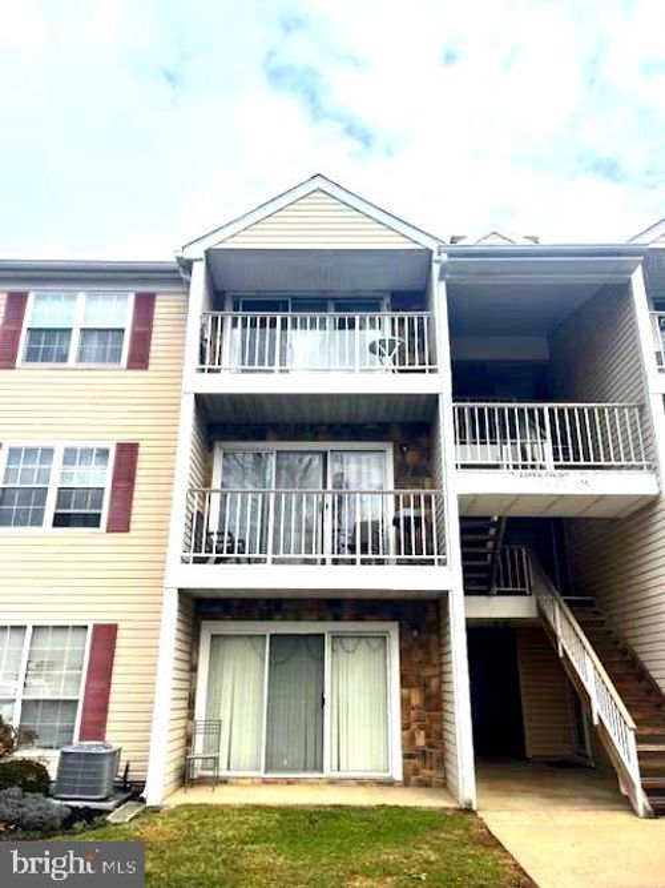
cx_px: 332
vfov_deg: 67.3
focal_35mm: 26
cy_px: 444
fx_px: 666
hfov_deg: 53.0
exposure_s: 1/2513
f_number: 1.6
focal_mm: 5.1
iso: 50
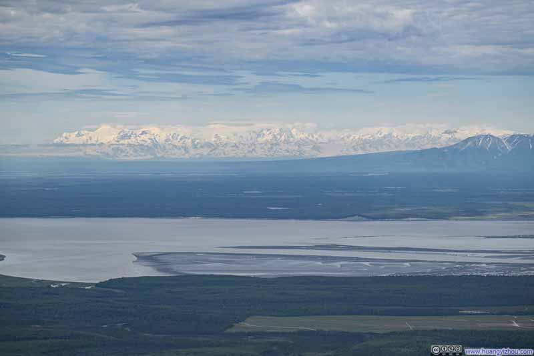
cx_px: 267
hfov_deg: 17.1
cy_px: 178
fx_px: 1781
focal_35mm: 120
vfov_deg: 11.4
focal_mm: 120
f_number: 6.3
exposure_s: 1/1600
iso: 100
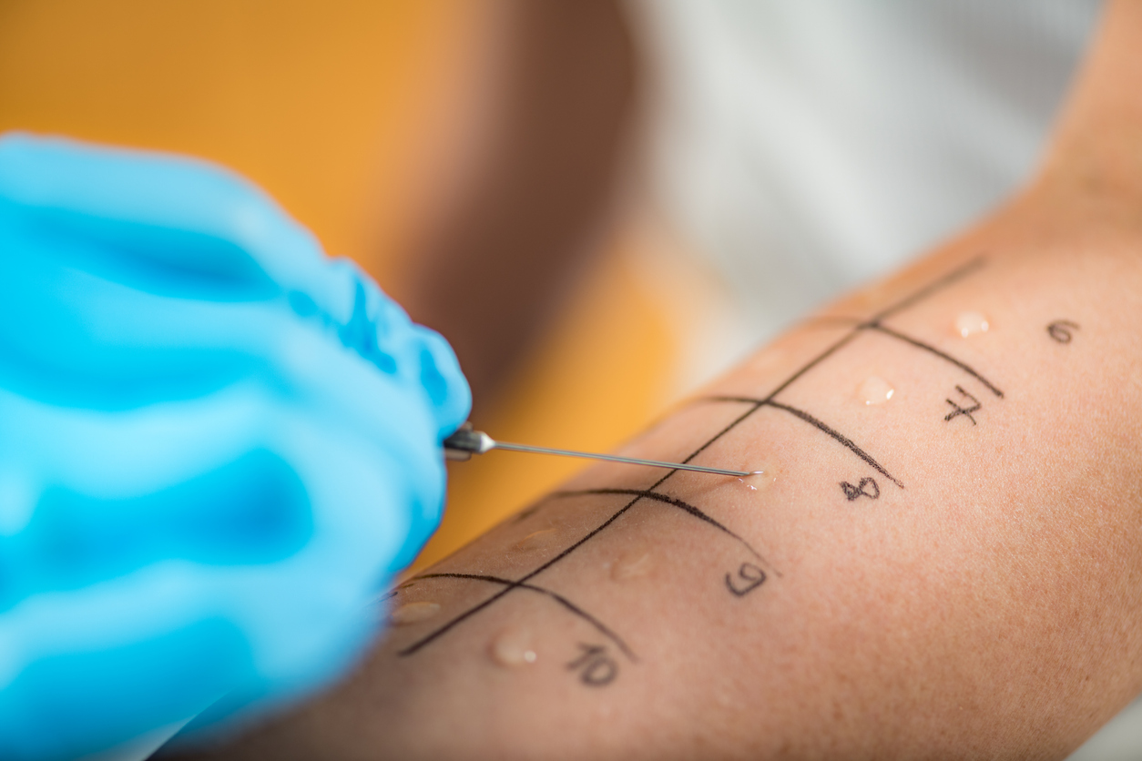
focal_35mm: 105
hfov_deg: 19.5
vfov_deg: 13.0
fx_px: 3331
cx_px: 571
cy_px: 380
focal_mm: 105
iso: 64
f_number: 4
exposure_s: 1/200
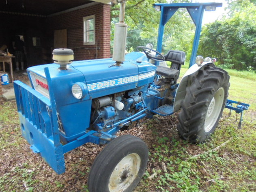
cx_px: 128
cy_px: 96
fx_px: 192
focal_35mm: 26
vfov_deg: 53.0
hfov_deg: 67.3
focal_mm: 4.6
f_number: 3.5
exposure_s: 1/30
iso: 250
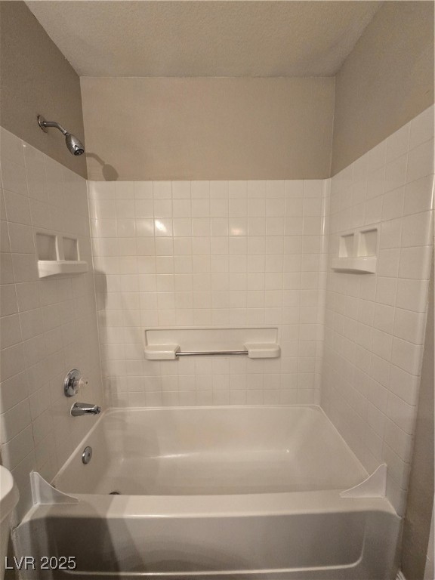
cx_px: 218
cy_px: 290
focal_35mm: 13
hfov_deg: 89.9
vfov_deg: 106.2
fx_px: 218
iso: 320
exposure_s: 1/60
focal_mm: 2.2
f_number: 2.2
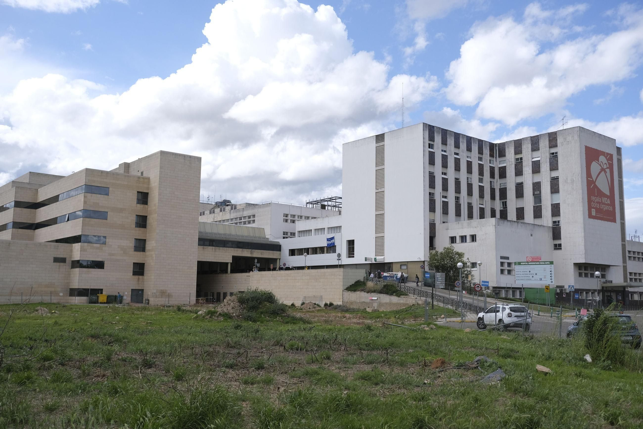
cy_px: 214
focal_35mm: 35
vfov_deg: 37.8
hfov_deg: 54.4
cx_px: 322
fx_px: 625
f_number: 4
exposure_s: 1/2500
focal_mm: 23
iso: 400
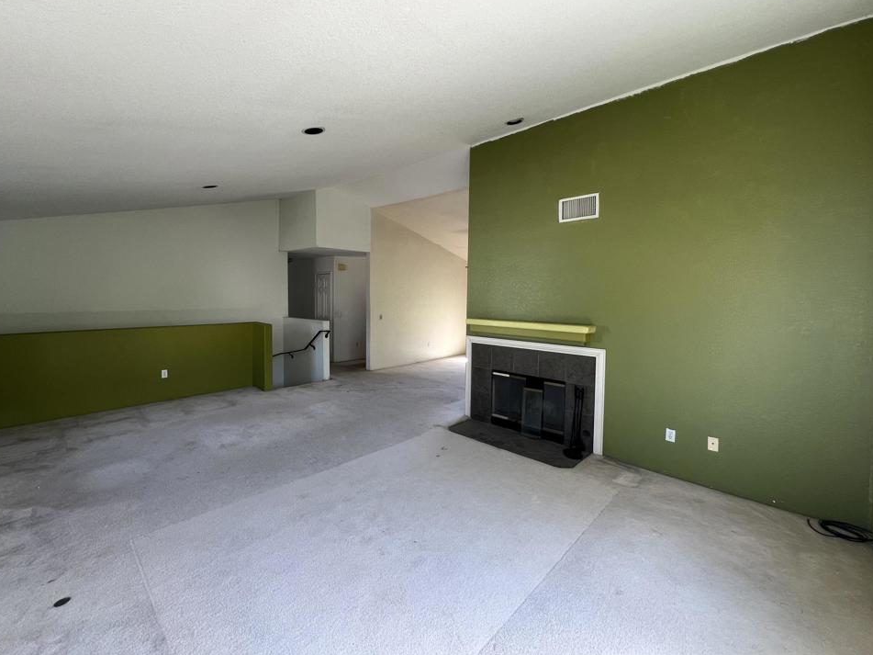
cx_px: 414
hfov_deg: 102.0
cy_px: 311
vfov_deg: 85.6
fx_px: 353
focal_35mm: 14
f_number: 1.8
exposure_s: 1/99
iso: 80
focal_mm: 1.57
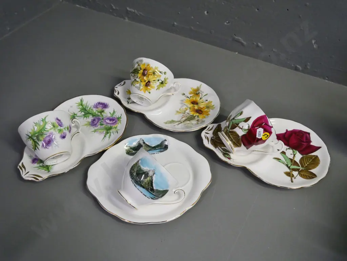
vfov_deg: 41.8
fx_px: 341
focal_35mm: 34
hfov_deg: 54.0
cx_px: 174
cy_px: 130
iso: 3200
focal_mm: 17
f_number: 4.6
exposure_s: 1/250
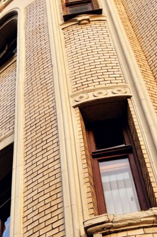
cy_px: 209
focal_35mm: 85
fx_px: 558
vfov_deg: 23.4
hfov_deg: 15.7
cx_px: -6
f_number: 4
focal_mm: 24
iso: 640
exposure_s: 1/400
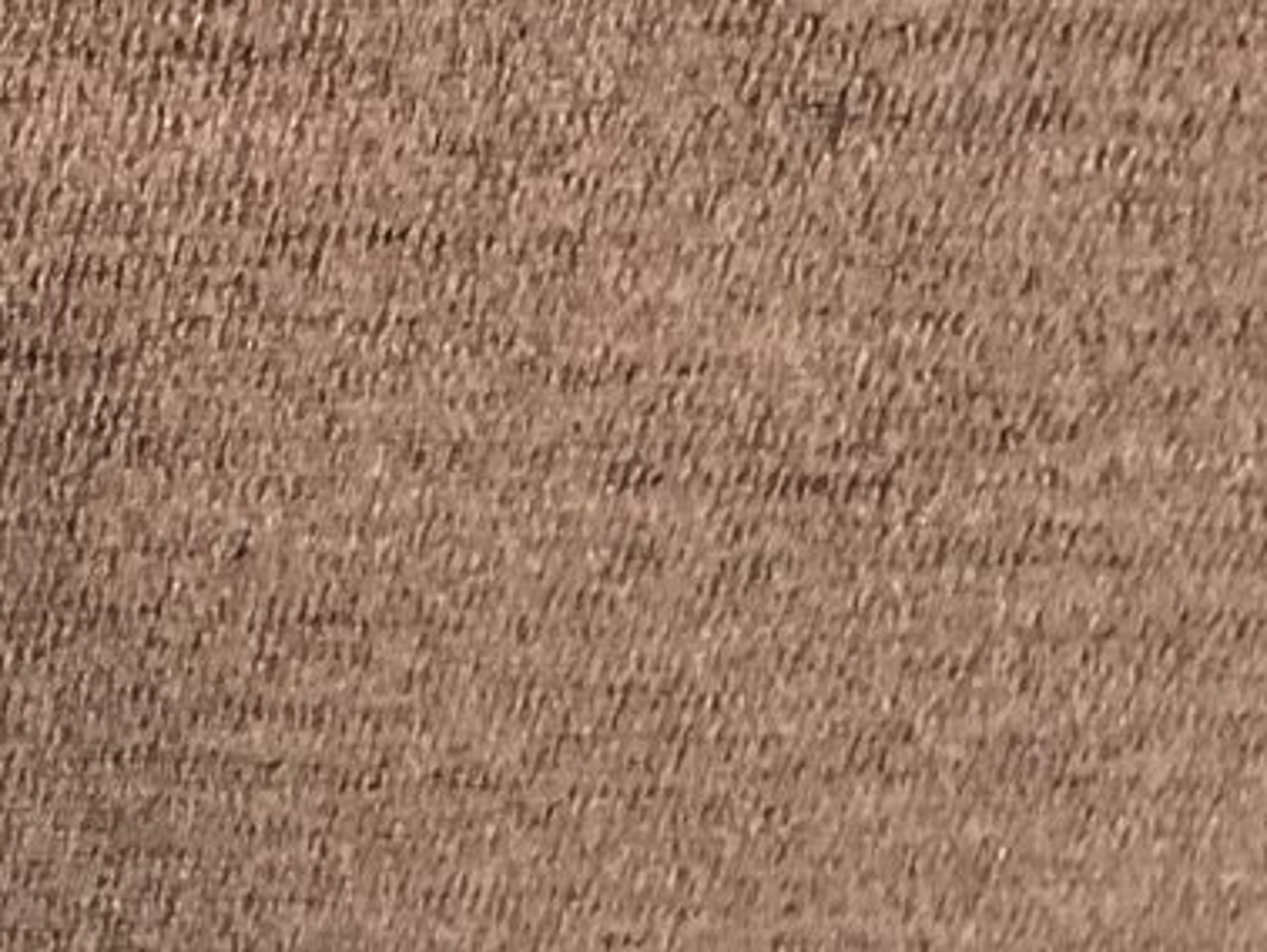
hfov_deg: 14.7
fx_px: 4248
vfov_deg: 12.6
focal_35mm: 116
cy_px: 1061
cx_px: -1078
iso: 320
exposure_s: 1/40
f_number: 1.8
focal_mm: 3
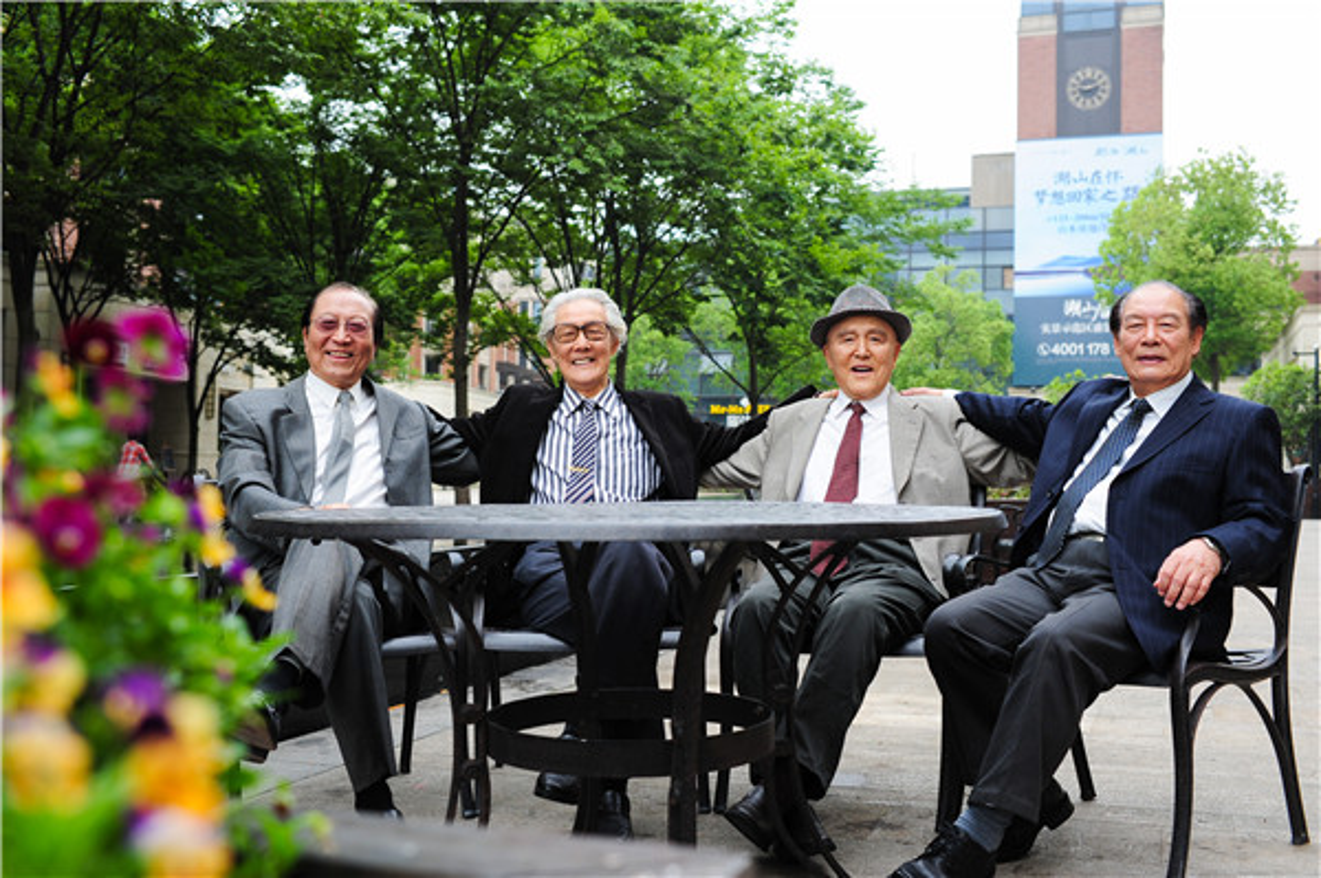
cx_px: 660
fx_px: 1283
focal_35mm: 35
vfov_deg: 37.8
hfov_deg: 54.5
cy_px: 439
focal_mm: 35
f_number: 4.5
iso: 400
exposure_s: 1/200
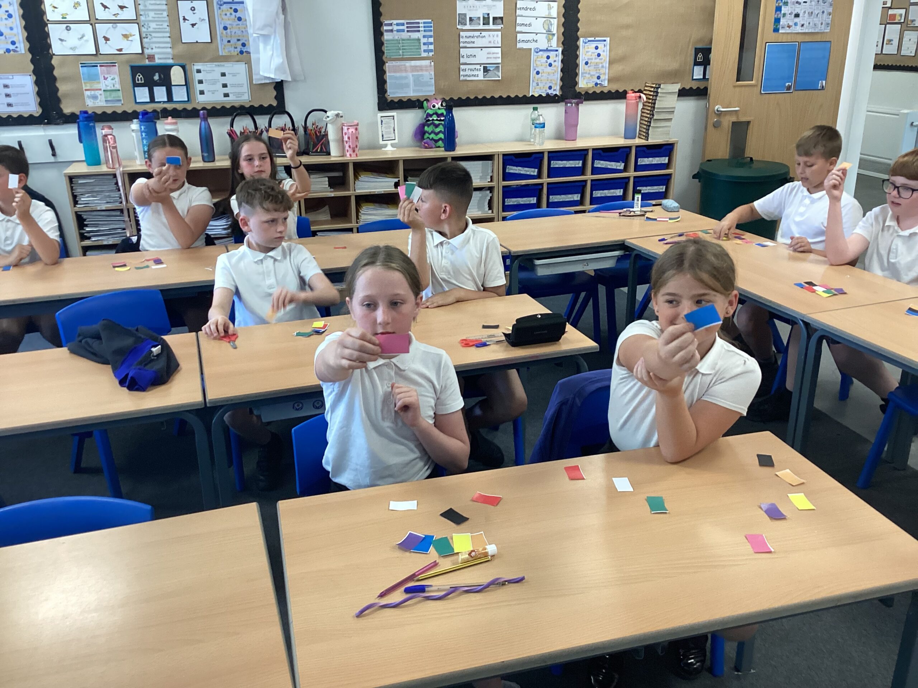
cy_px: 344
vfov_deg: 45.4
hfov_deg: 58.4
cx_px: 459
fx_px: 822
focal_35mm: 31
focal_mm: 3.3
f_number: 2.4
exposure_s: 1/60
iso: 160
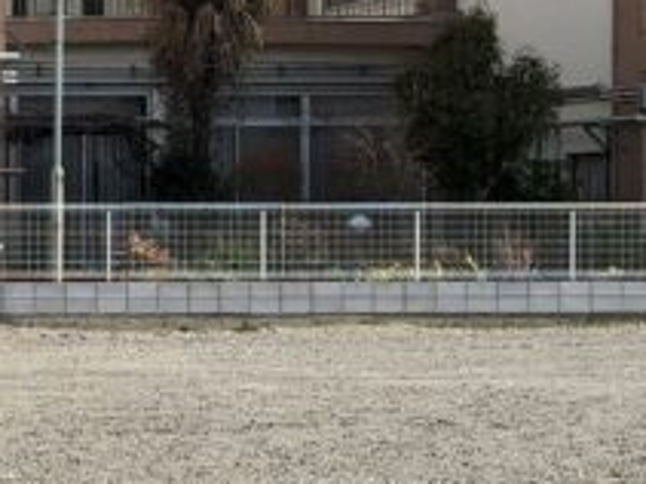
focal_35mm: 126
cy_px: 211
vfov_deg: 11.8
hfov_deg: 13.2
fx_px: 2350
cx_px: -698
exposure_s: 1/3311
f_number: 1.6
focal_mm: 5.96
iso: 50
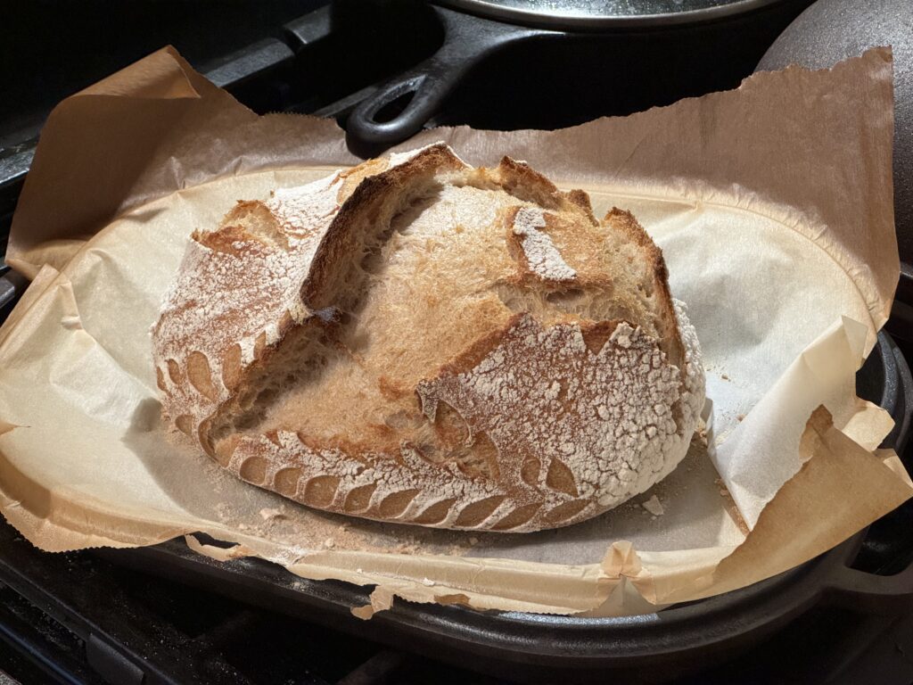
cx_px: 456
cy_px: 342
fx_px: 2031
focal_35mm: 77
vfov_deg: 19.1
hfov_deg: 25.3
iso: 640
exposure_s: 1/60
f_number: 2.8
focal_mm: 9
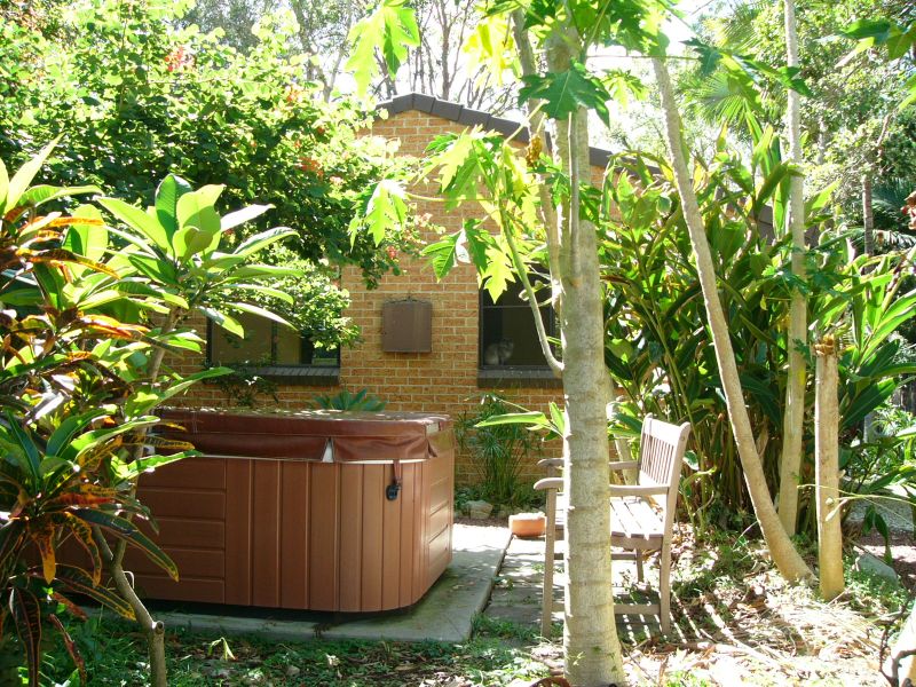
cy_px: 344
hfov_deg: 51.4
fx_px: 953
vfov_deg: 39.7
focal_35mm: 36
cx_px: 458
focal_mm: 6
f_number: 2.8
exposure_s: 1/100
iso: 75
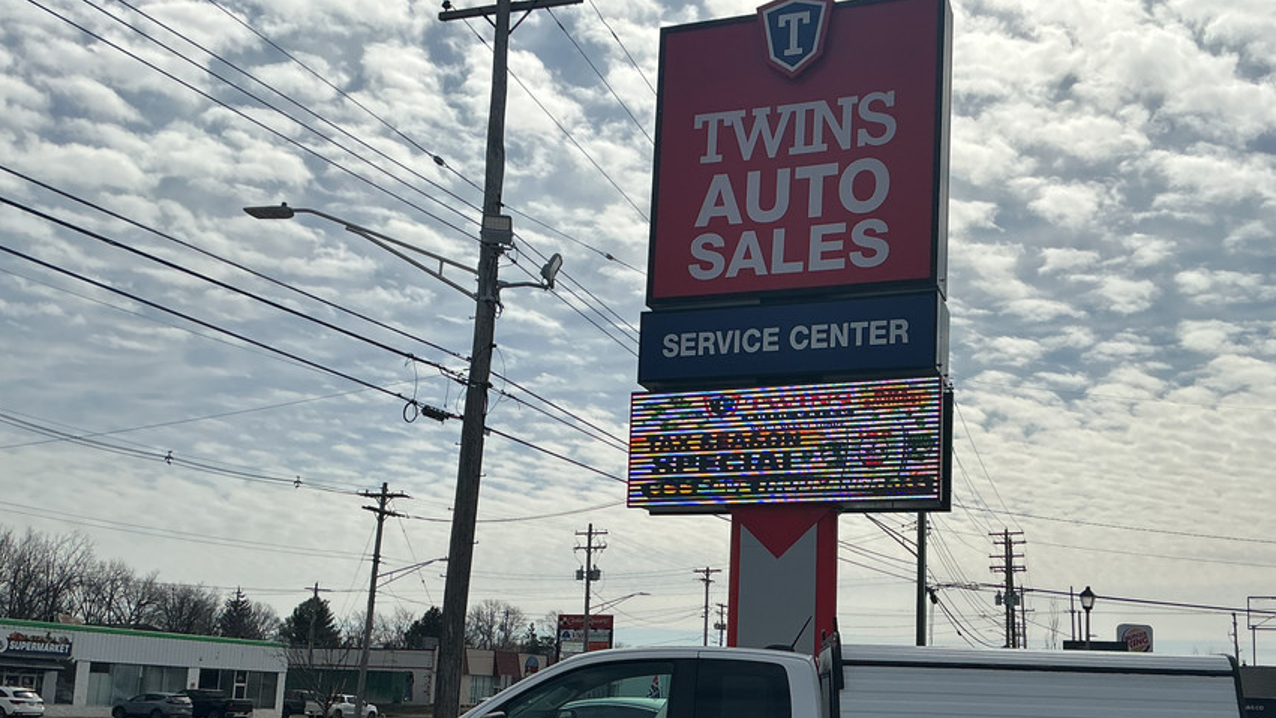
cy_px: 520
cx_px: 700
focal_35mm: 38
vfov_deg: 30.8
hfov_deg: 52.7
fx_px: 1286
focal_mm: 3
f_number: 1.8
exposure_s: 1/8621
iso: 25
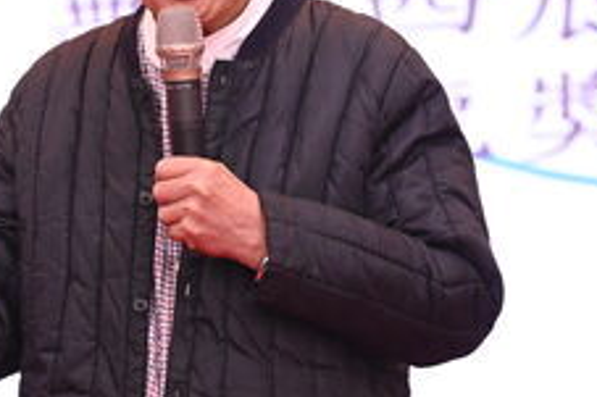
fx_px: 4822
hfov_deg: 7.1
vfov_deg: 4.7
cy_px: 131
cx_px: 79
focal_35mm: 291
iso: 3200
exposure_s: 1/320
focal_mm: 110
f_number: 4
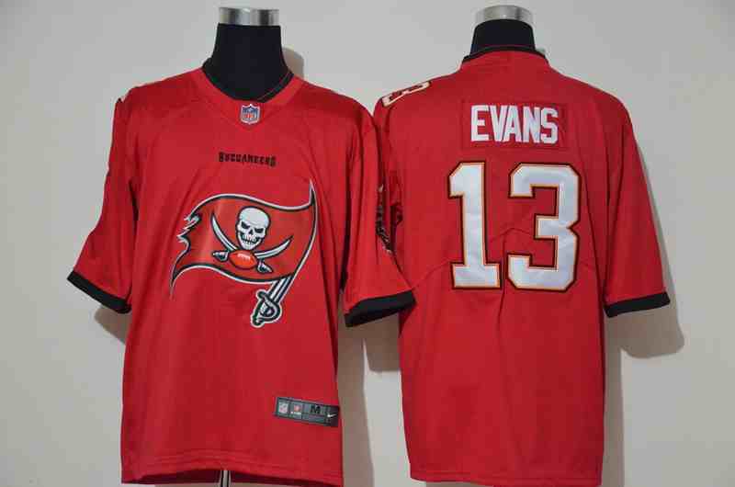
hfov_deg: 27.0
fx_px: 1528
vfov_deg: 18.1
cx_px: 368
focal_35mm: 75
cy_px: 244
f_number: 4.8
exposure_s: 1/15
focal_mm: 50
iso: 4000
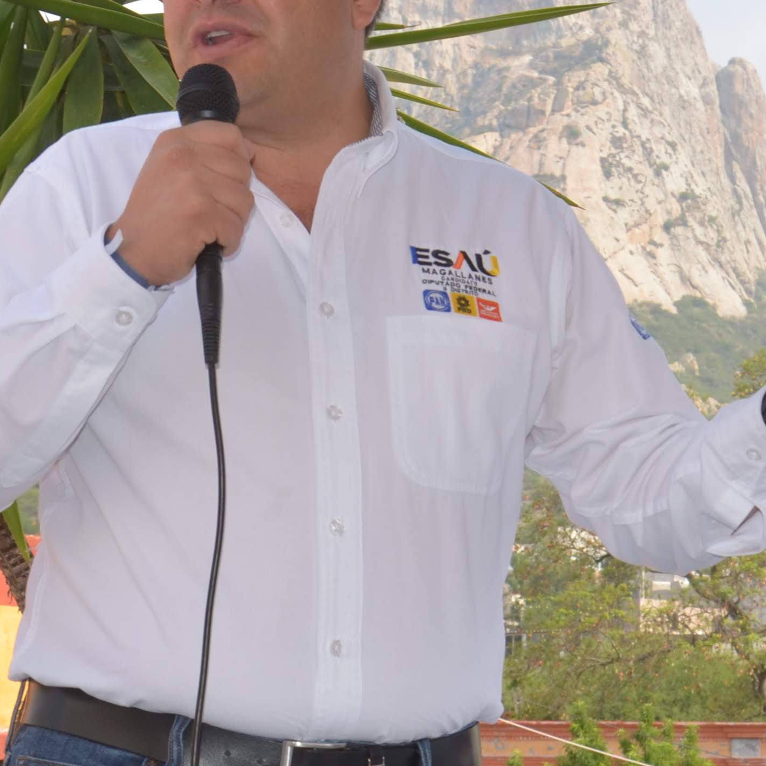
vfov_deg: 16.4
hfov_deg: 16.2
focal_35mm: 106
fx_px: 2654
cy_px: 306
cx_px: 712
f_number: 6.3
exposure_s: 1/200
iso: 100
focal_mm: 24
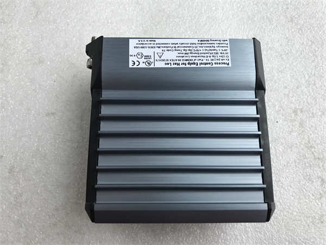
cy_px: 122
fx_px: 264
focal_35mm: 28
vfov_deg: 49.7
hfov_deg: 63.4
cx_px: 163
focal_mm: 3.99
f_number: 1.8
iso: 20
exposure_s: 1/111
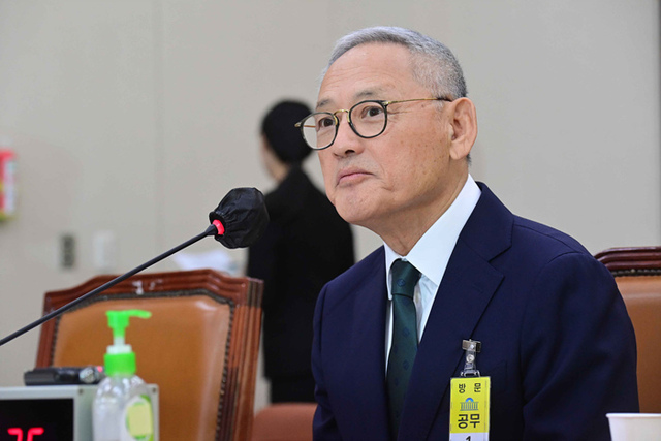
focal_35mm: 160
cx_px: 330
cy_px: 220
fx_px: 2938
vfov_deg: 8.6
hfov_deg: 12.8
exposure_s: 1/250
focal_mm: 160
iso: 6400
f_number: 7.1
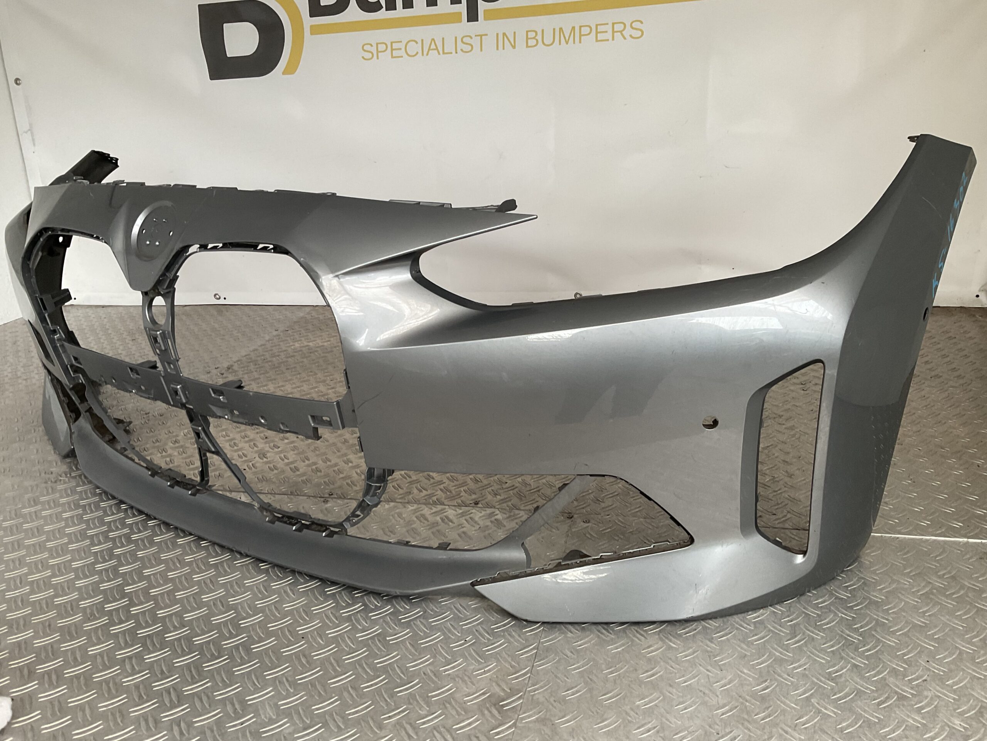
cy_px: 370
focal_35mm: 29
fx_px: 827
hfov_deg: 61.7
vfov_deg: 48.2
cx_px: 494
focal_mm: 3
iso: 64
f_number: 1.8
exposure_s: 1/60
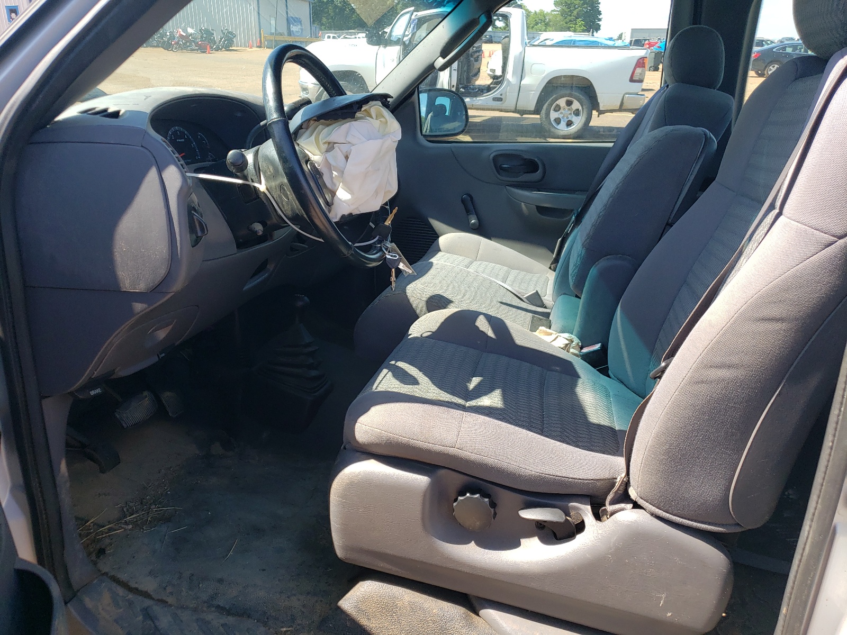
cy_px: 318
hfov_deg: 67.3
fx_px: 636
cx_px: 424
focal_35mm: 26
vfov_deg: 53.1
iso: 50
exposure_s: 1/667
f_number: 1.5
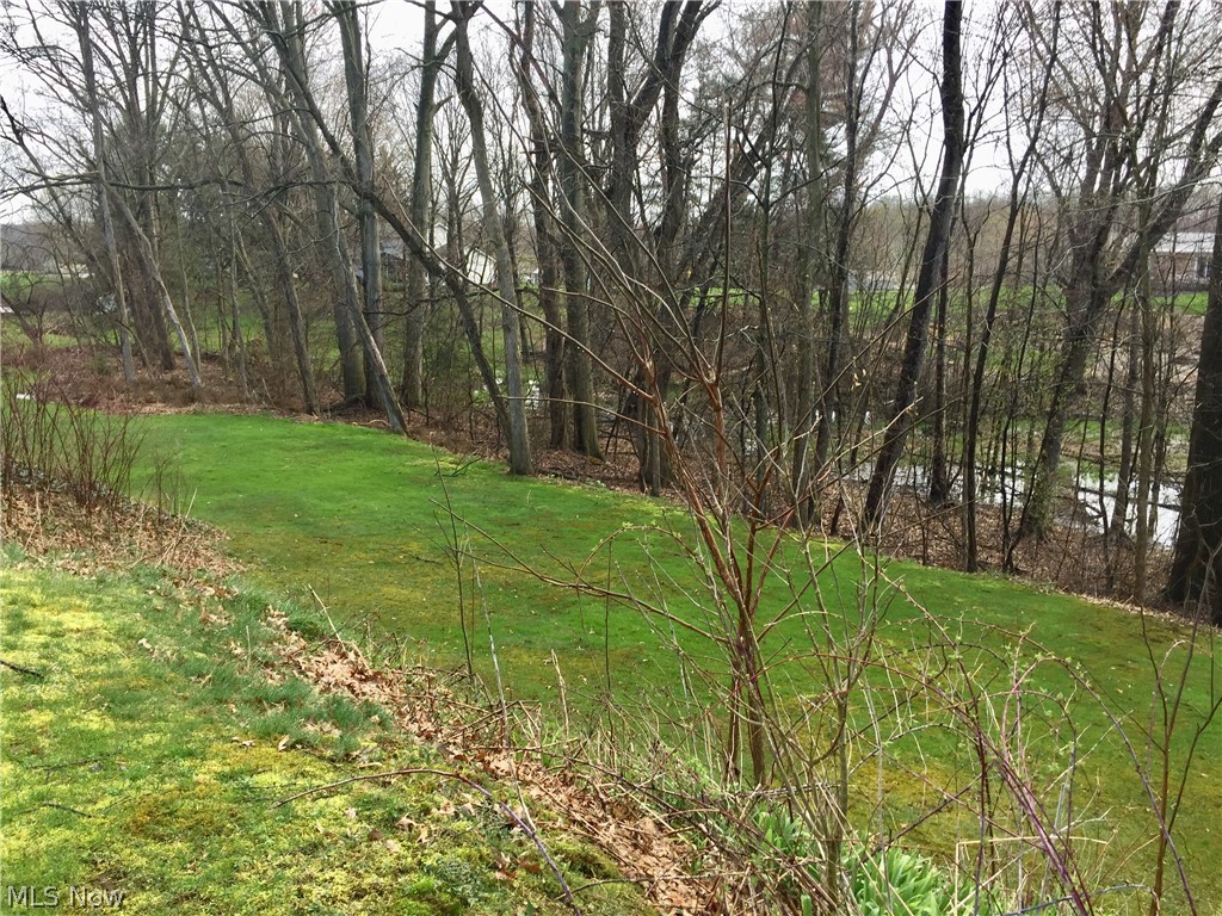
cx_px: 611
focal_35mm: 29
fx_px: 1024
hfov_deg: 61.7
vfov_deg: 48.2
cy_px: 458
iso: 32
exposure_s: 1/344
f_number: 2.2
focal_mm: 4.15
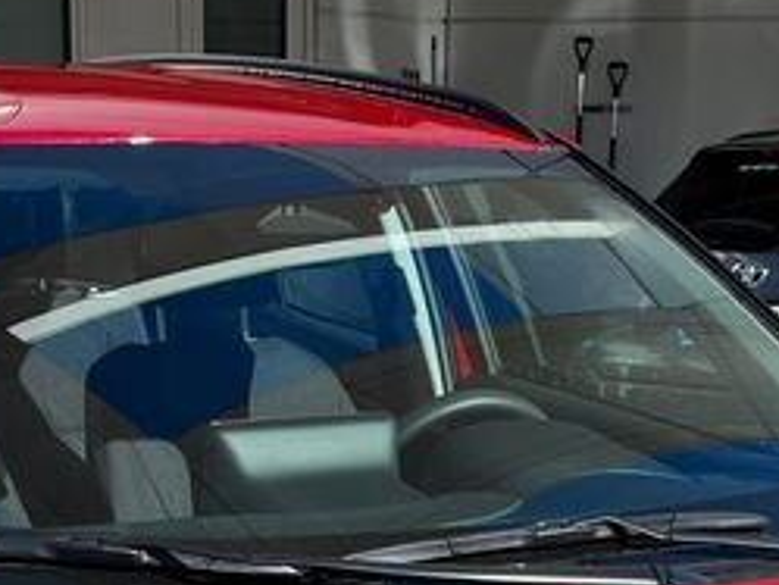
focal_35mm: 107
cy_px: 1054
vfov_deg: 12.6
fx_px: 2409
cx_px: 407
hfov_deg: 18.4
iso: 50
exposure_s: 1/1695
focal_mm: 5.1
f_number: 1.6
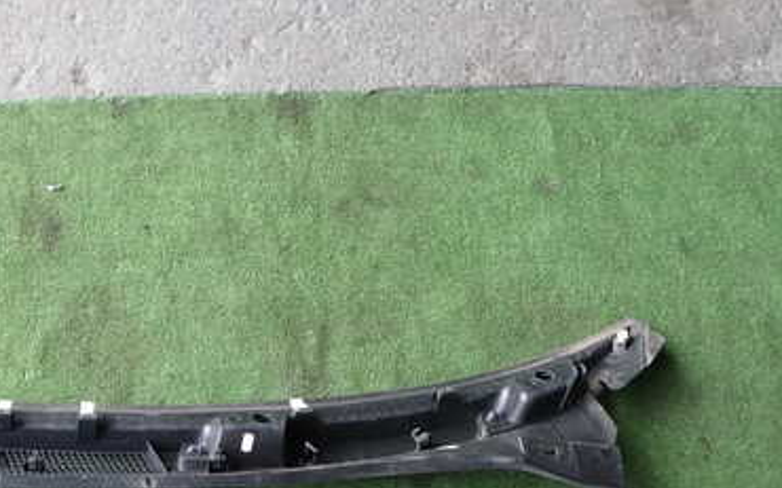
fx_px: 916
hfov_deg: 43.9
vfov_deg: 29.2
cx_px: 152
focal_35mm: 43
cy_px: 389
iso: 100
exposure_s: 1/80
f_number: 2.8
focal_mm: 4.5
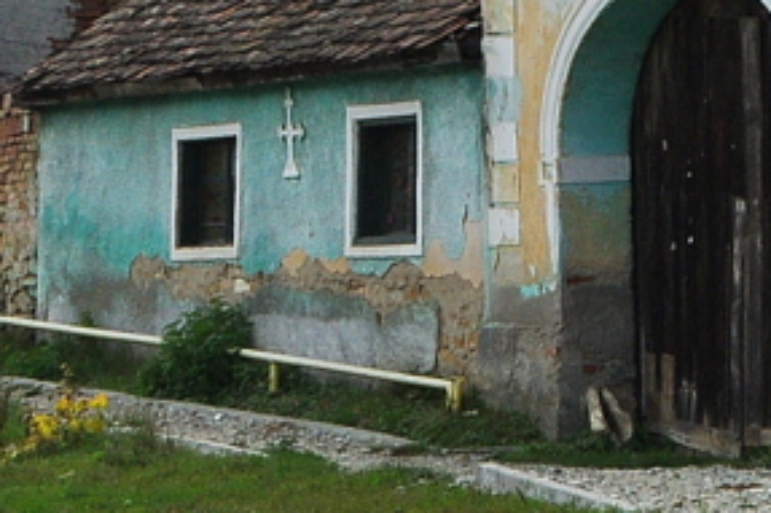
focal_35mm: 326
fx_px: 6978
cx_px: 1499
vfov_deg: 4.2
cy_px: -318
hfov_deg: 6.2
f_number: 20
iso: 400
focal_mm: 52
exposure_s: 1/200
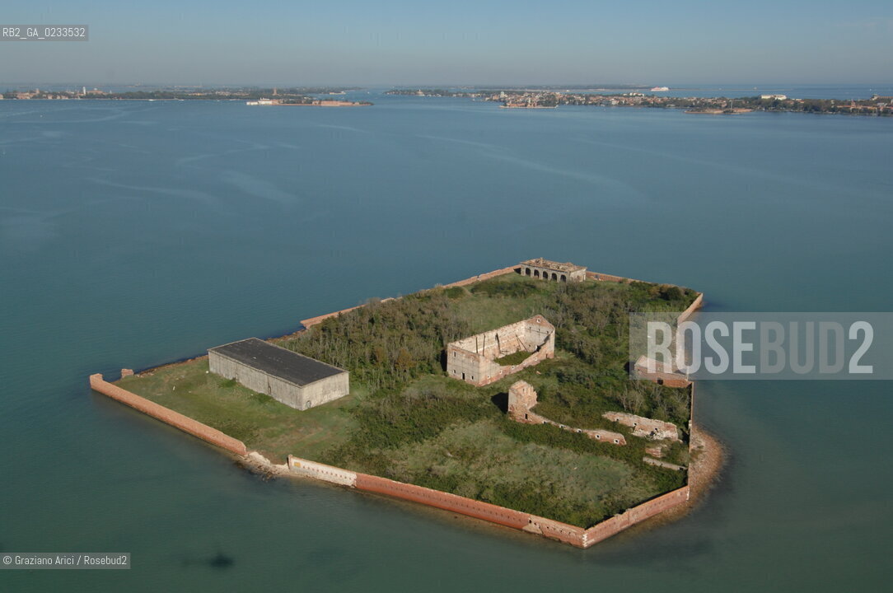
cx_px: 446
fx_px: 818
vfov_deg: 39.9
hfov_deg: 57.3
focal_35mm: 33
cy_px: 296
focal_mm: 22
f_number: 8
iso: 200
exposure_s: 1/640
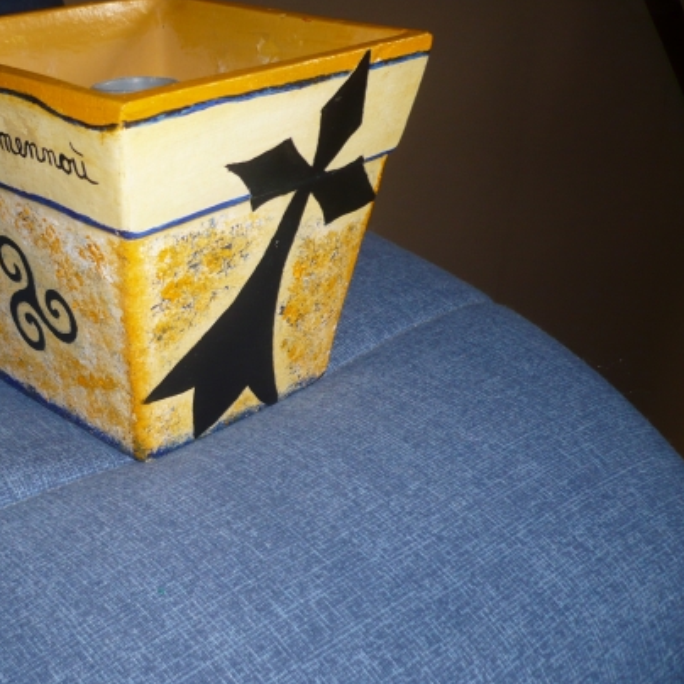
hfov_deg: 36.2
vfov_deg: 36.8
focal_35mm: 46
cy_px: 332
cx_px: 195
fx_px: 1028
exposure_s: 1/30
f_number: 2.8
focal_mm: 5.8
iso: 100
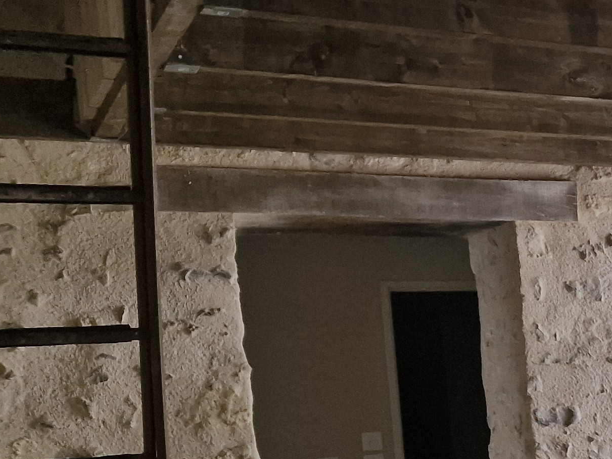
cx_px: 963
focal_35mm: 76
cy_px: 459
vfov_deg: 18.9
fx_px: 1344
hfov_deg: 21.0
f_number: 1.8
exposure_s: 1/100
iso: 200
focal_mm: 6.4
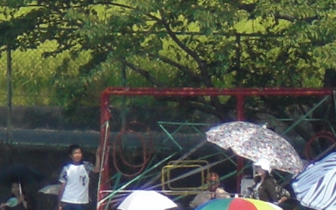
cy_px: 619
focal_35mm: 728
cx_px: 89
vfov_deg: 1.8
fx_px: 6668
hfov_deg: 2.9
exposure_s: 1/320
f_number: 5.9
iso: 64
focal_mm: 18.9
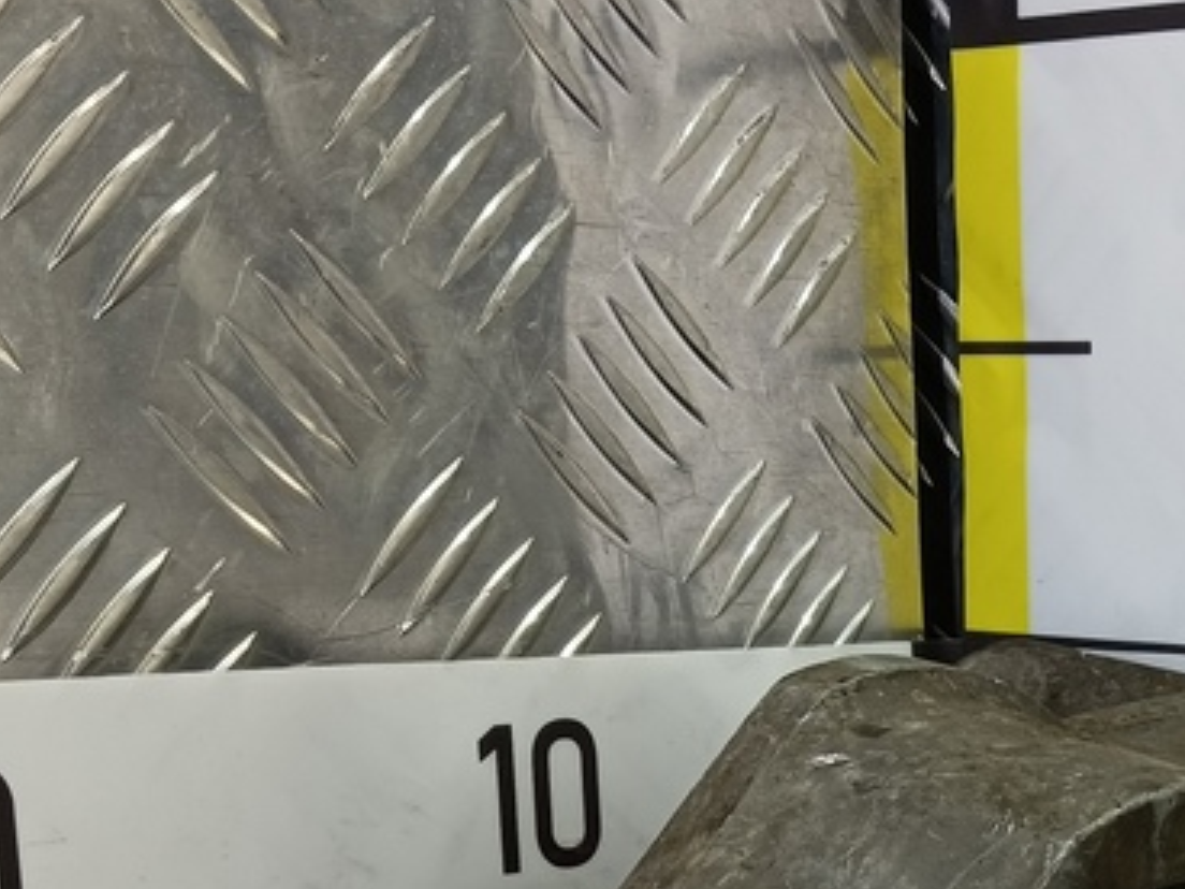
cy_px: 1111
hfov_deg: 27.9
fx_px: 2191
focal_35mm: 64
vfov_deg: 21.1
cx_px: 1259
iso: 110
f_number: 1.6
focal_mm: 4.11
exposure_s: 1/50
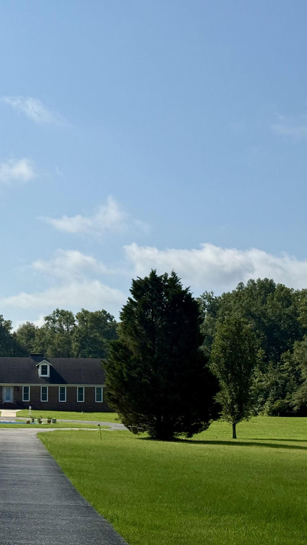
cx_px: 28
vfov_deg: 30.2
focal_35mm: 70
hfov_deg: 17.0
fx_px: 1013
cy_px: 273
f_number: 1.78
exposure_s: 1/11364
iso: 50
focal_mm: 6.76
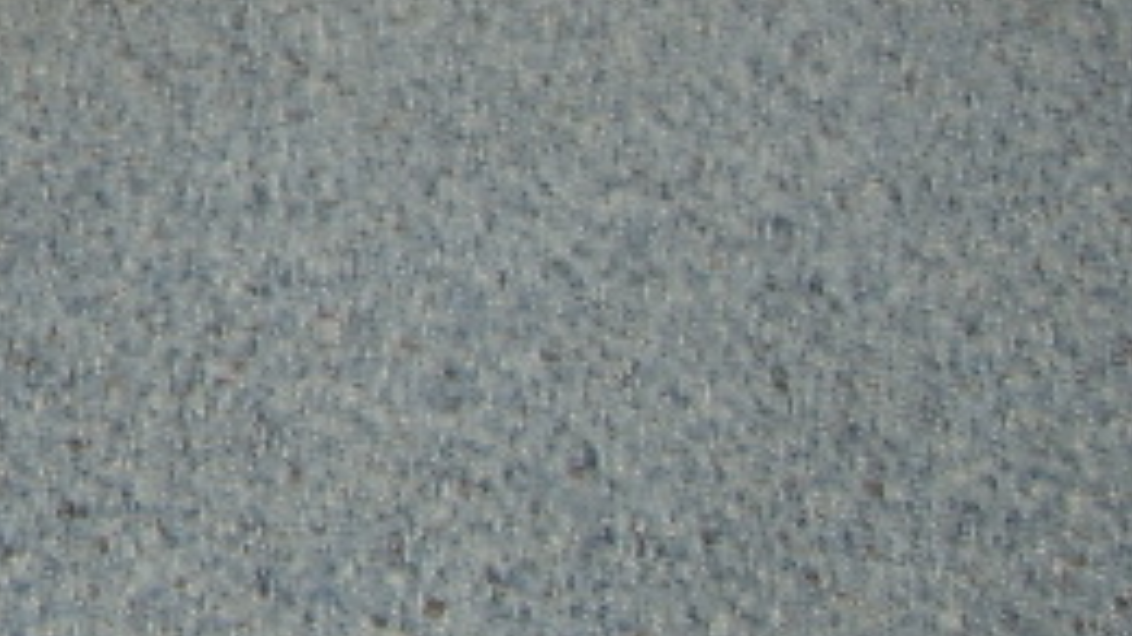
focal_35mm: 83
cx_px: -26
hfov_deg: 24.3
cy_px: -148
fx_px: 2490
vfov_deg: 14.1
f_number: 2.7
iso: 100
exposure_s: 1/6
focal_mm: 8.13
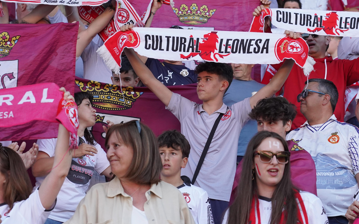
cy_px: 116
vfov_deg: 8.1
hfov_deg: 13.0
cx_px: 180
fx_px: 1575
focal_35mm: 161
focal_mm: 105
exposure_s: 1/640
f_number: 6.3
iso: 2000
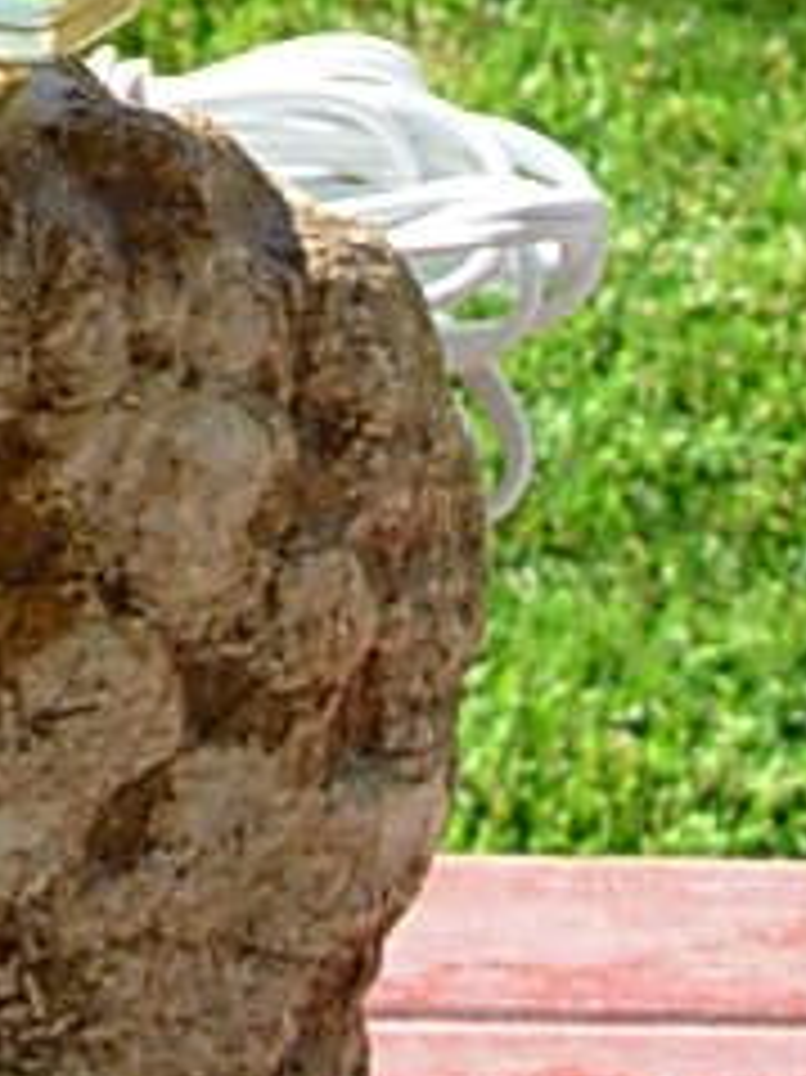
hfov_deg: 9.0
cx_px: -5
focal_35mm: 163
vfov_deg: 11.7
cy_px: -477
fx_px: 5065
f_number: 2.9
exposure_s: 1/542
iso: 50
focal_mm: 6.3
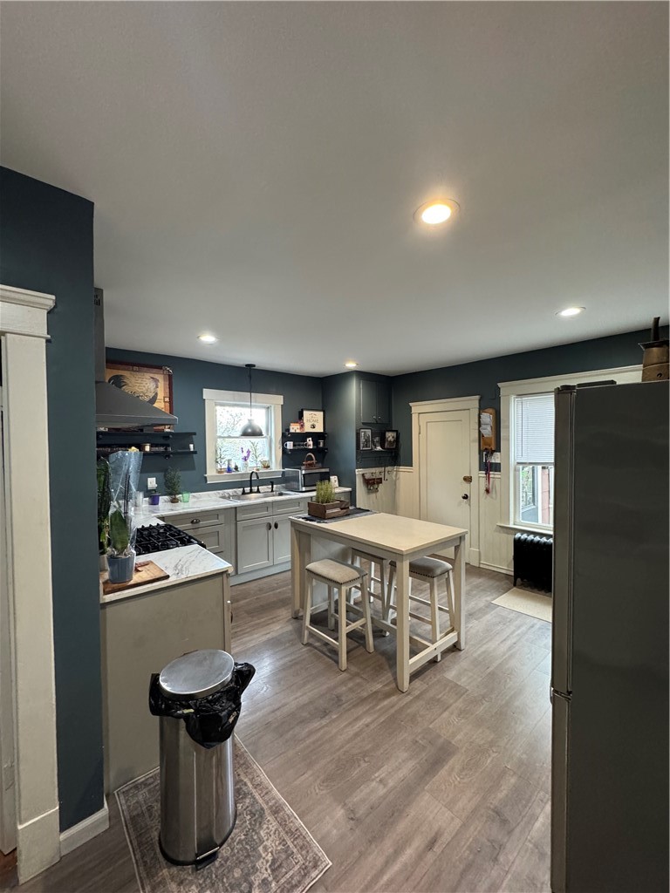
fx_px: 361
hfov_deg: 85.7
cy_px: 446
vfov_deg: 102.1
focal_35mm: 14
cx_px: 335
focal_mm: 2.22
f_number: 2.2
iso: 320
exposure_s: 1/60
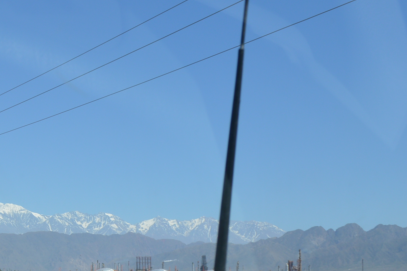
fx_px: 858
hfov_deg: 24.0
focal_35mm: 76
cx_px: -98
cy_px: 183
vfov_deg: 17.9
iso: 100
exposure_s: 1/320
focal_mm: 20
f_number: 9
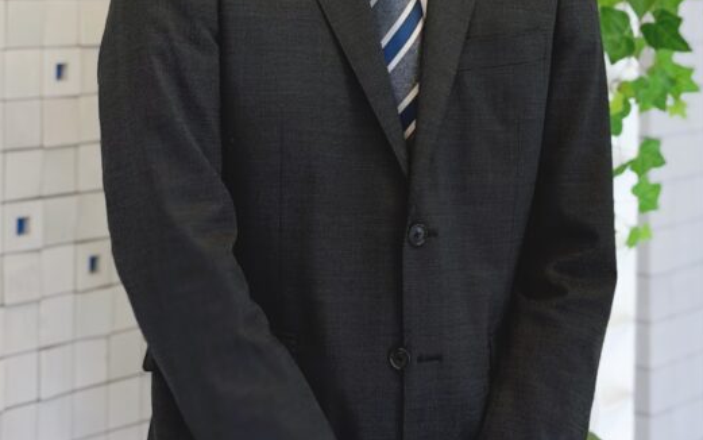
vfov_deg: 12.9
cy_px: -32
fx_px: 1917
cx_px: 363
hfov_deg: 20.8
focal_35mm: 100
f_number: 1.78
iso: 200
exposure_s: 1/50
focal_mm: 6.76
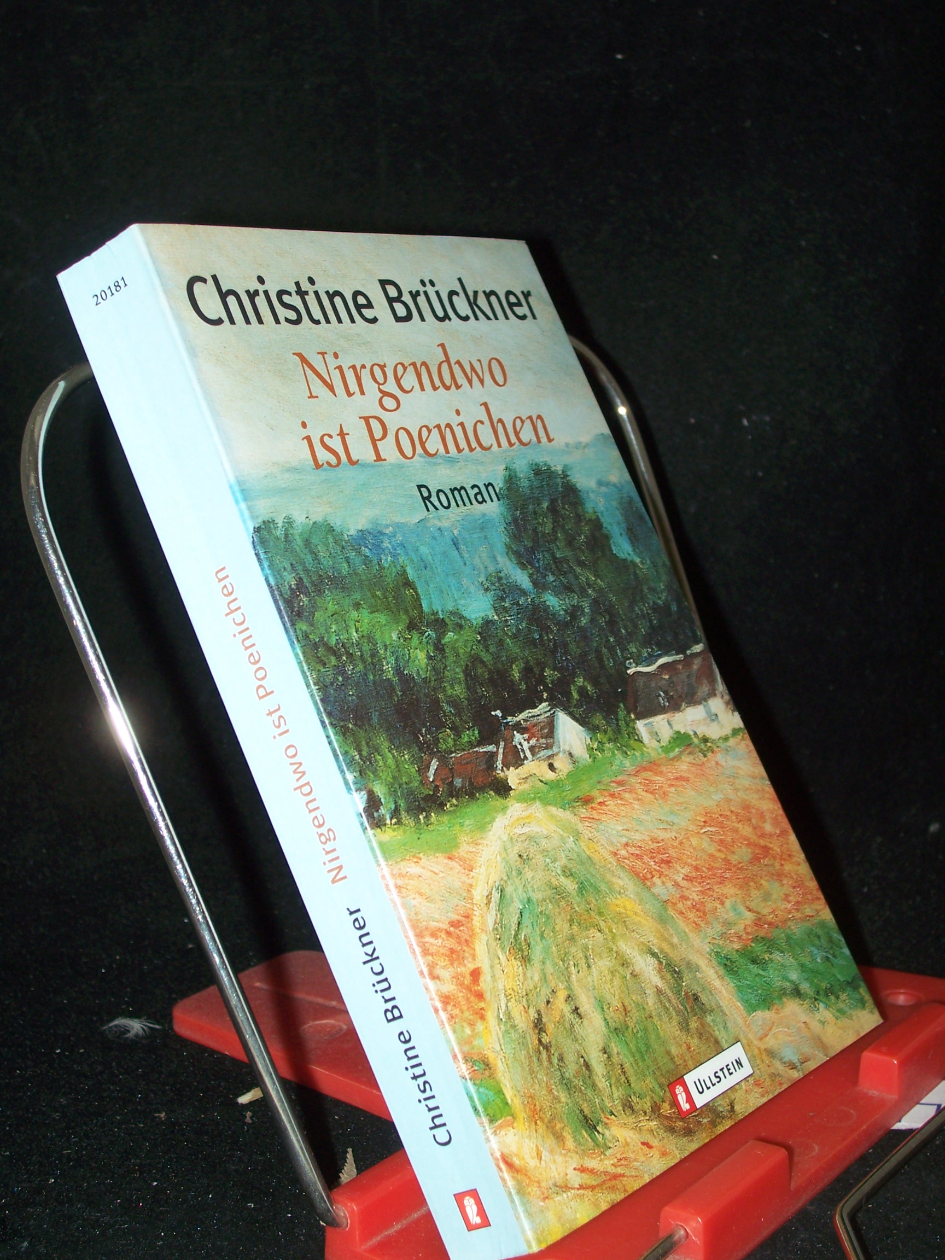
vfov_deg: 36.2
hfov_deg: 27.5
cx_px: 472
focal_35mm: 53
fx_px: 1929
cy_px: 630
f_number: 3.2
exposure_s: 1/80
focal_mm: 8.7
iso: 80
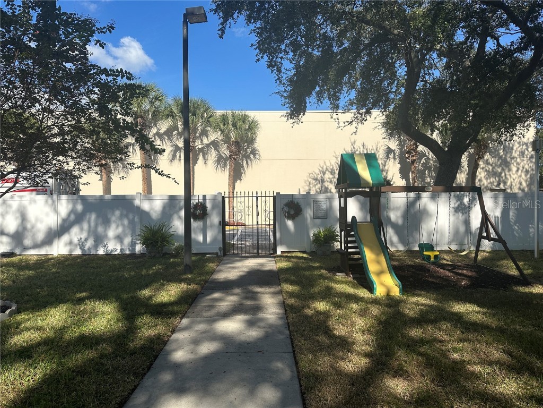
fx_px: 376
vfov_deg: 56.8
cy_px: 204
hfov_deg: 71.6
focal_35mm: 24
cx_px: 272
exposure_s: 1/5000
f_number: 1.78
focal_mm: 6.86
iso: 80
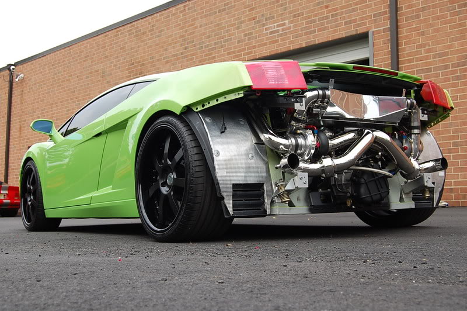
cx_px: 234
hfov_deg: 43.6
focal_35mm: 45
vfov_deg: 29.8
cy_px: 156
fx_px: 583
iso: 200
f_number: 7.1
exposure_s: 1/200
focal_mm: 30
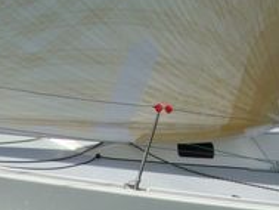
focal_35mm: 1685
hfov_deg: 1.2
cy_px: -22
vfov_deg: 0.9
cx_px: 247
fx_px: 13589
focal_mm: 70.7
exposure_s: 1/1000
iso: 100
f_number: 5.6
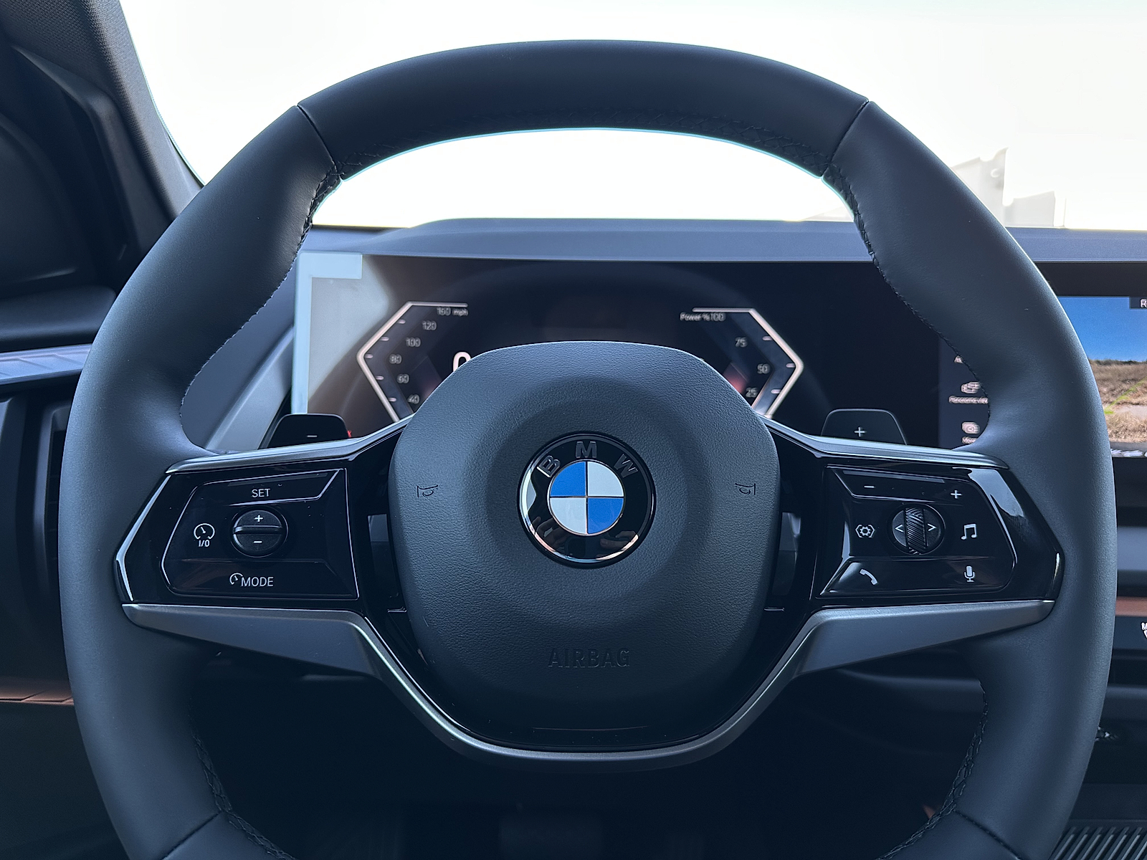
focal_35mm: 24
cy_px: 430
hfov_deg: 71.6
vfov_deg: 56.8
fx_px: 795
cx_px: 574
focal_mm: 6.86
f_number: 1.78
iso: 64
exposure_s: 1/165
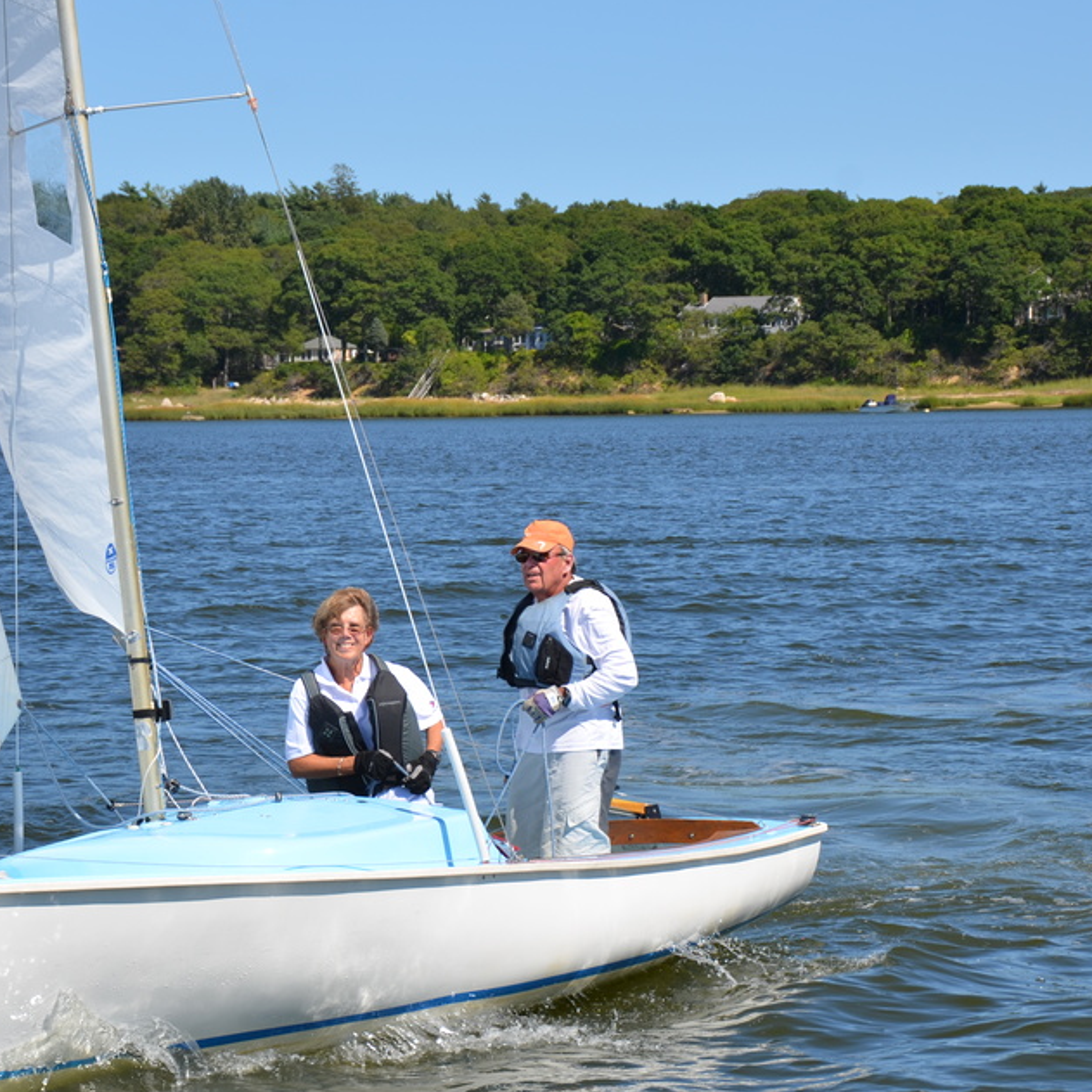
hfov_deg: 13.6
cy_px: 562
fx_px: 4568
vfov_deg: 13.6
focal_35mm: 128
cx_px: 472
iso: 100
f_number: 9
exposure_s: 1/320
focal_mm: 62
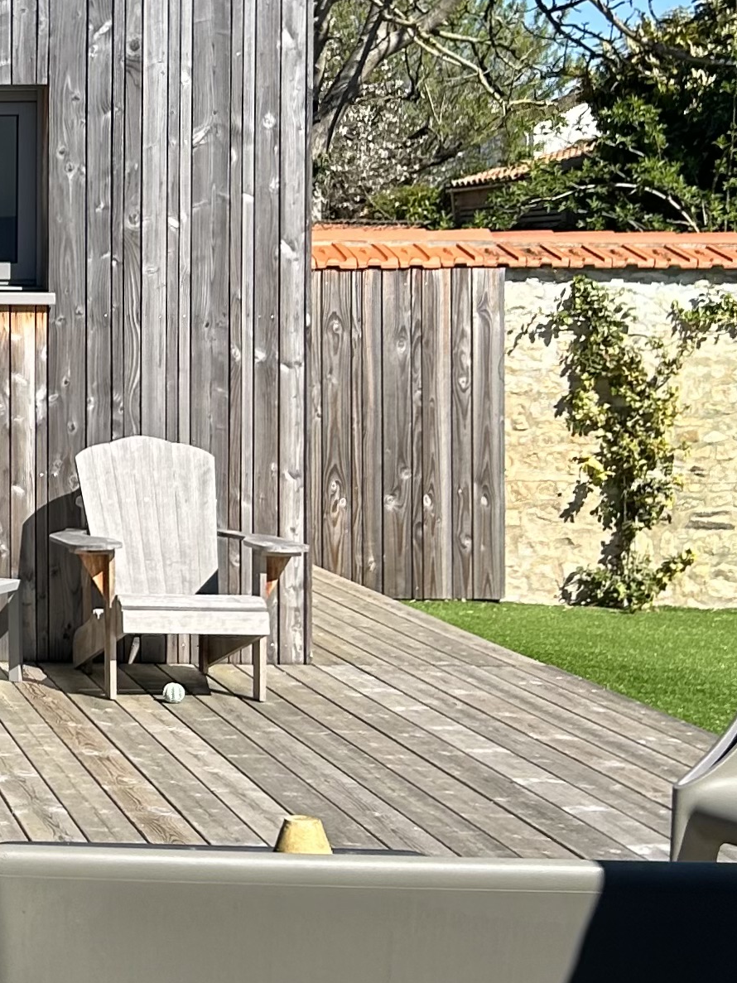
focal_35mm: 87
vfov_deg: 22.4
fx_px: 2470
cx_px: -400
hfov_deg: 15.5
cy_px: 303
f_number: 1.5
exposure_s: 1/3165
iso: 50
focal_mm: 5.7
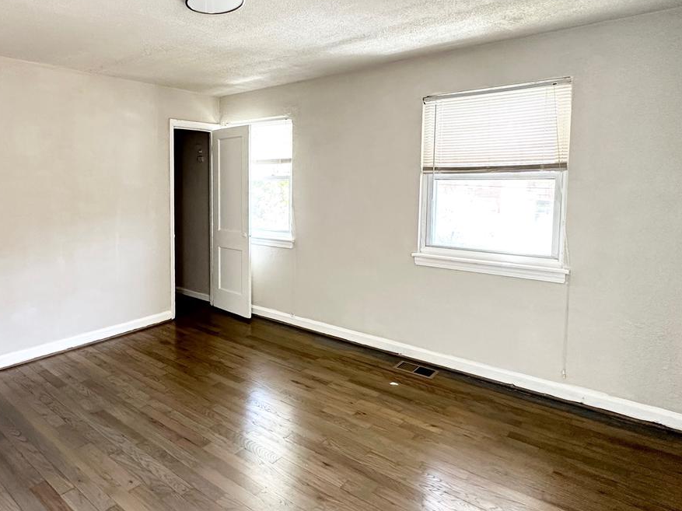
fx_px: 453
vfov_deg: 58.5
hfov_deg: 70.7
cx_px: 202
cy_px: 210
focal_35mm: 23
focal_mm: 2.22
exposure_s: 1/99
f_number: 2.2
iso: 250
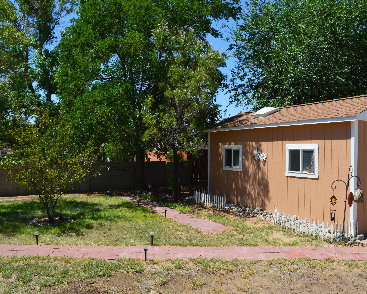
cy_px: 149
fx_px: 337
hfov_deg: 56.8
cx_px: 217
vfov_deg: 47.1
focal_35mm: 31
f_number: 11
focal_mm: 18
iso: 400
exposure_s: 1/500
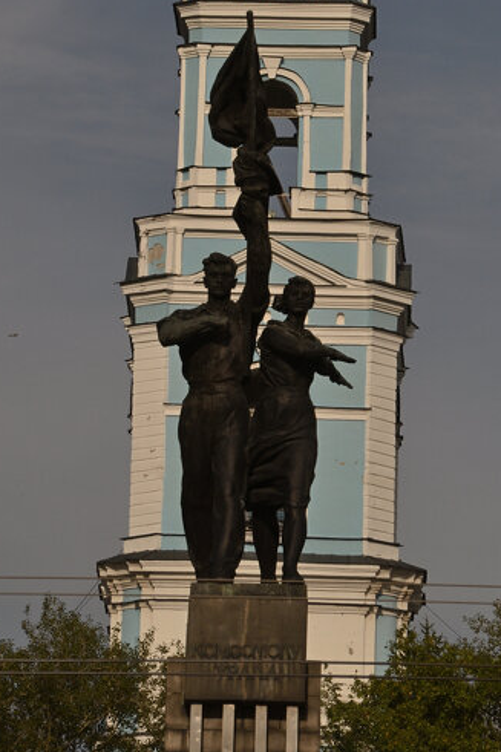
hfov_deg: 4.3
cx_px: 287
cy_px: 203
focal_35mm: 318
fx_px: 6642
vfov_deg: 6.5
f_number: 11
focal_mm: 130
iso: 200
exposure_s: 1/500
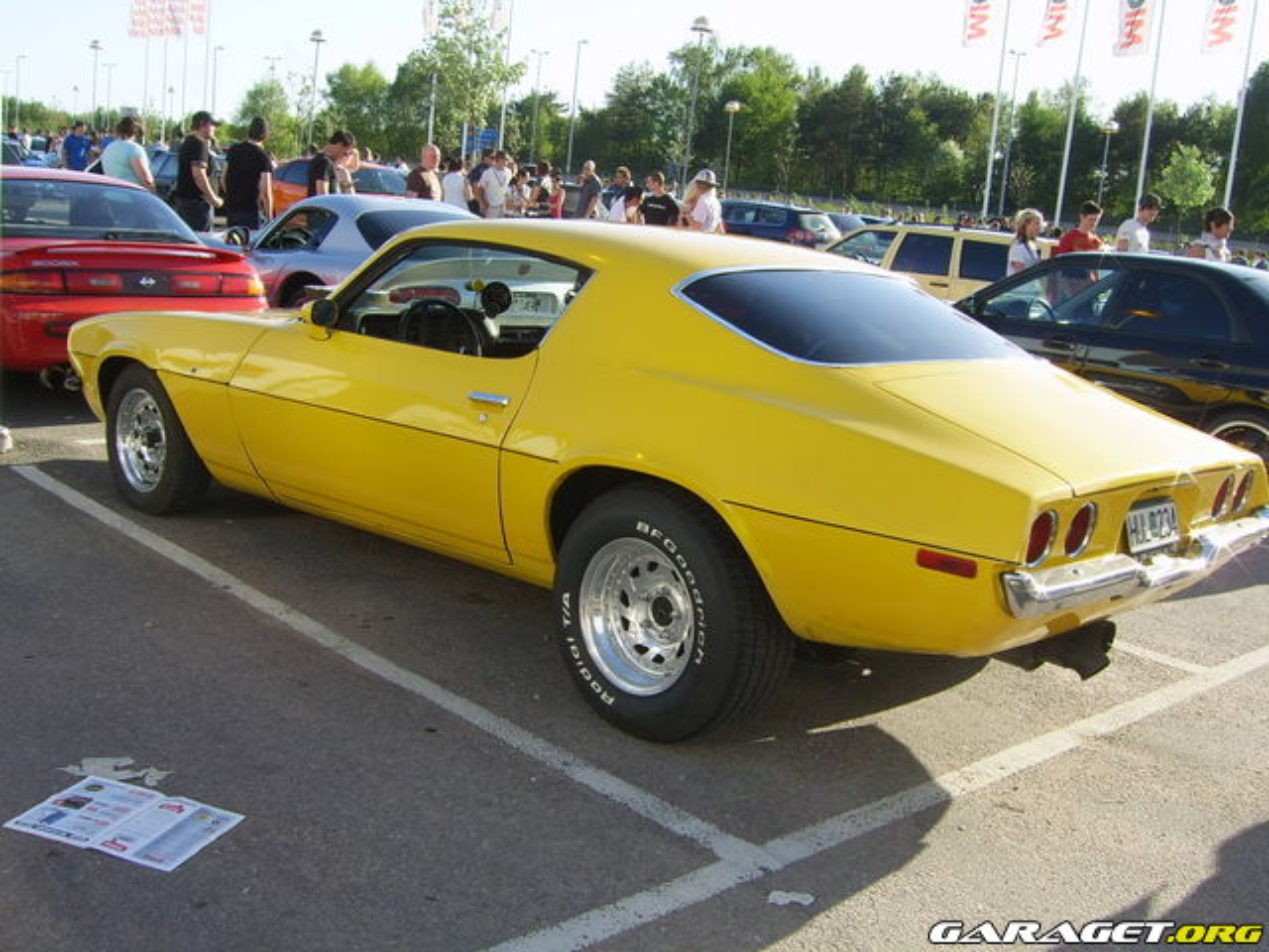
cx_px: 634
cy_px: 476
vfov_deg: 37.7
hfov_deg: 49.0
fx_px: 1393
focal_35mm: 38
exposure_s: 1/160
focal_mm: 7.8
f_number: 6.4
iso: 50
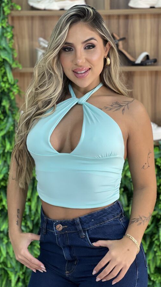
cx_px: 75
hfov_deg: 13.7
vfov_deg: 24.2
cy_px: 137
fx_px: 669
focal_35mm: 88
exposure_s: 1/60
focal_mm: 9
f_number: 2.8
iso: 125
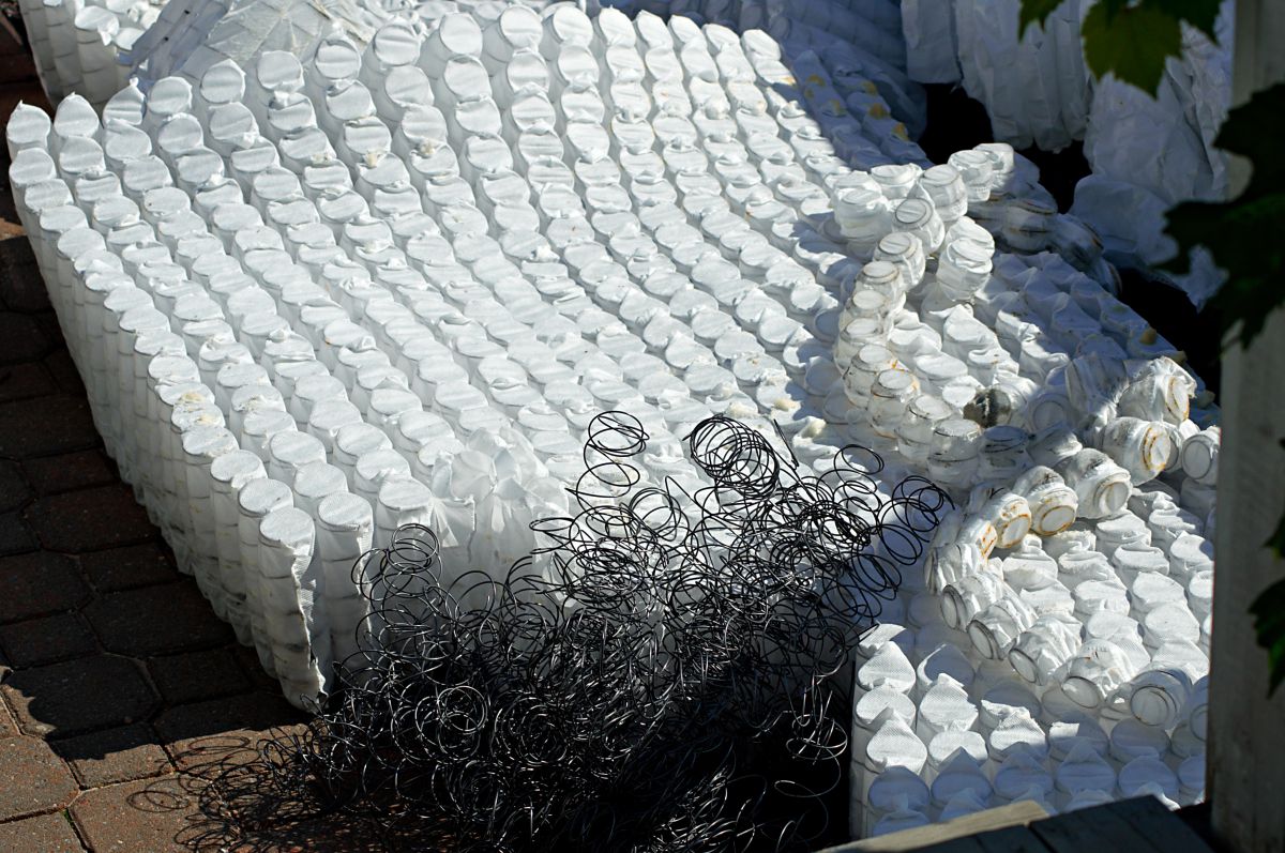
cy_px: 426
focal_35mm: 105
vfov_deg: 13.0
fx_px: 3743
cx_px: 642
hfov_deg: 19.5
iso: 200
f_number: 8
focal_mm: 70
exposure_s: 1/1250
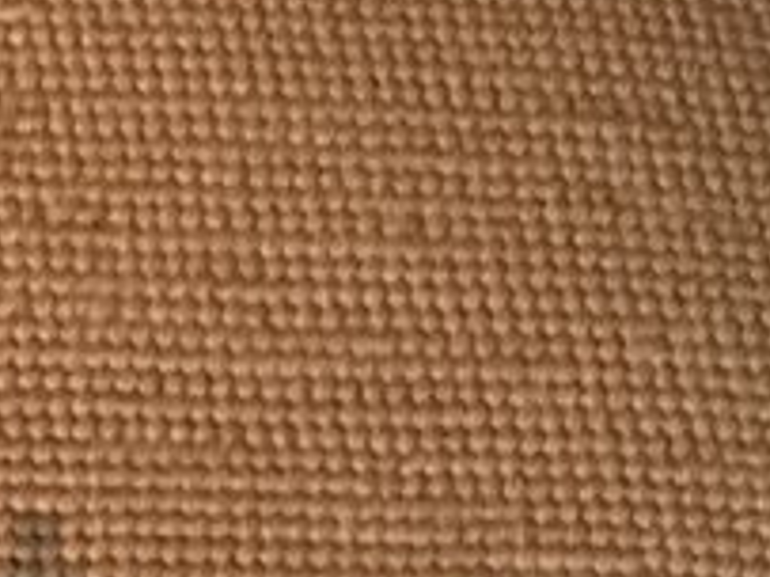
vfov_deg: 6.6
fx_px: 4802
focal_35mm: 216
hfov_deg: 8.2
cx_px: -1238
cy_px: 1308
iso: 500
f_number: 1.8
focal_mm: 3
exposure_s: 1/24
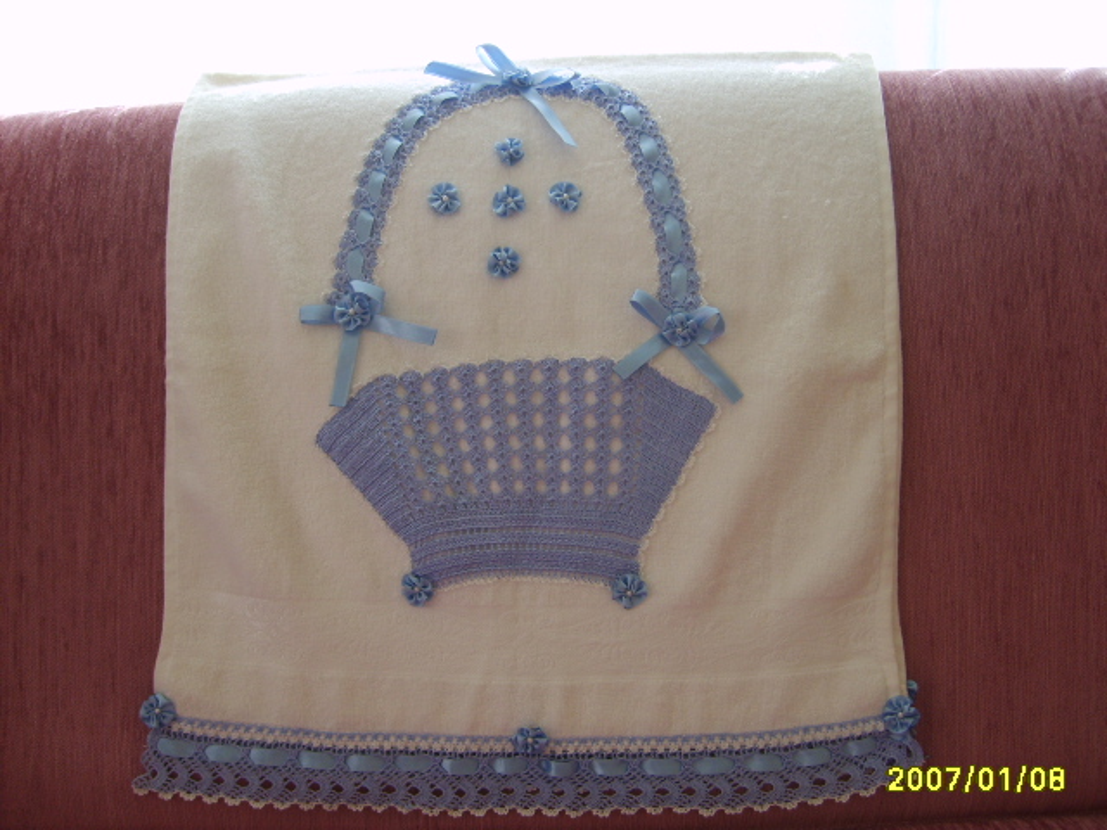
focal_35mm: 35
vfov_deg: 40.7
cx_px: 554
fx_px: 1119
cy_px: 415
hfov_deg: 52.6
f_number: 2.8
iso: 50
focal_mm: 5.8
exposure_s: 1/60
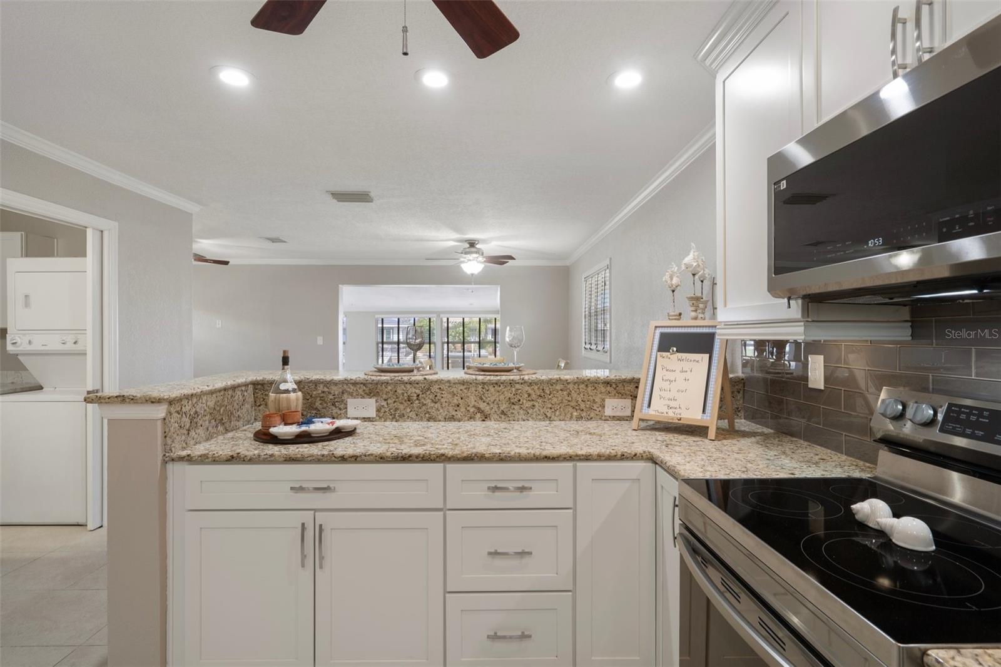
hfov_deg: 93.3
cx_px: 500
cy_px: 334
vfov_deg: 70.4
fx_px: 473
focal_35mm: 17
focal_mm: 17
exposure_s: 1
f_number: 9
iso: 320
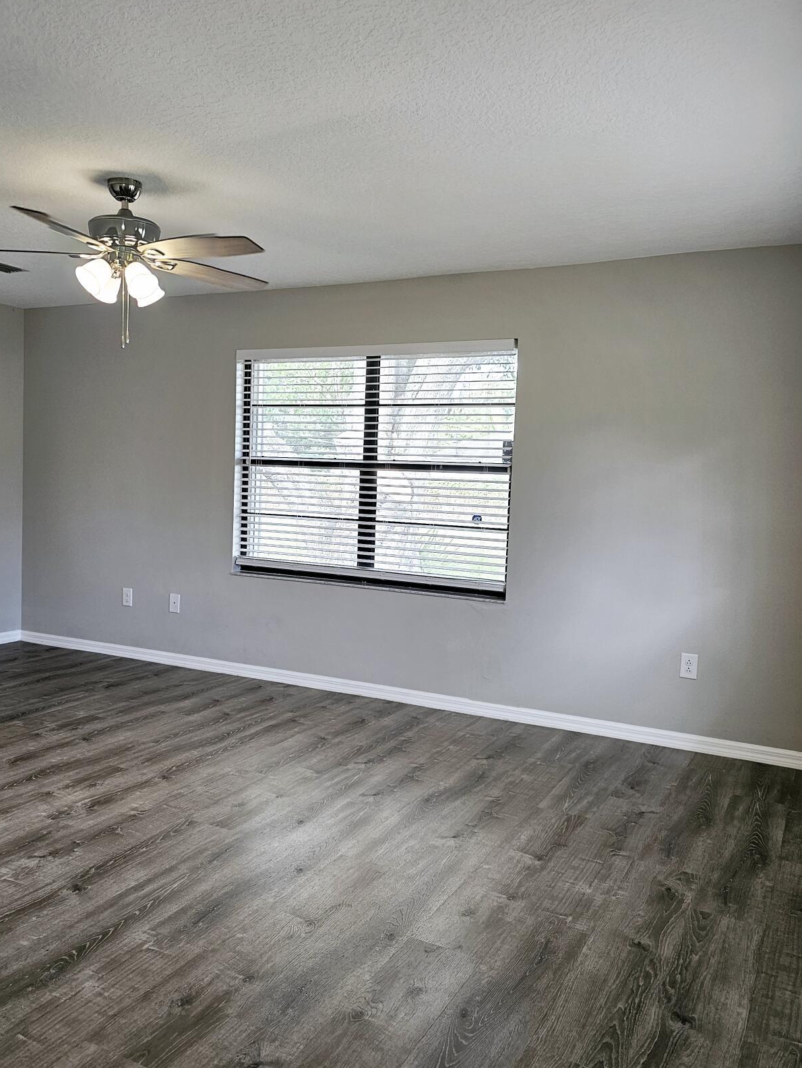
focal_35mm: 29
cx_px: 329
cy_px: 548
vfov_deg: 61.6
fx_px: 896
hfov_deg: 48.0
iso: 100
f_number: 1.7
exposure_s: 1/120
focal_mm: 6.3
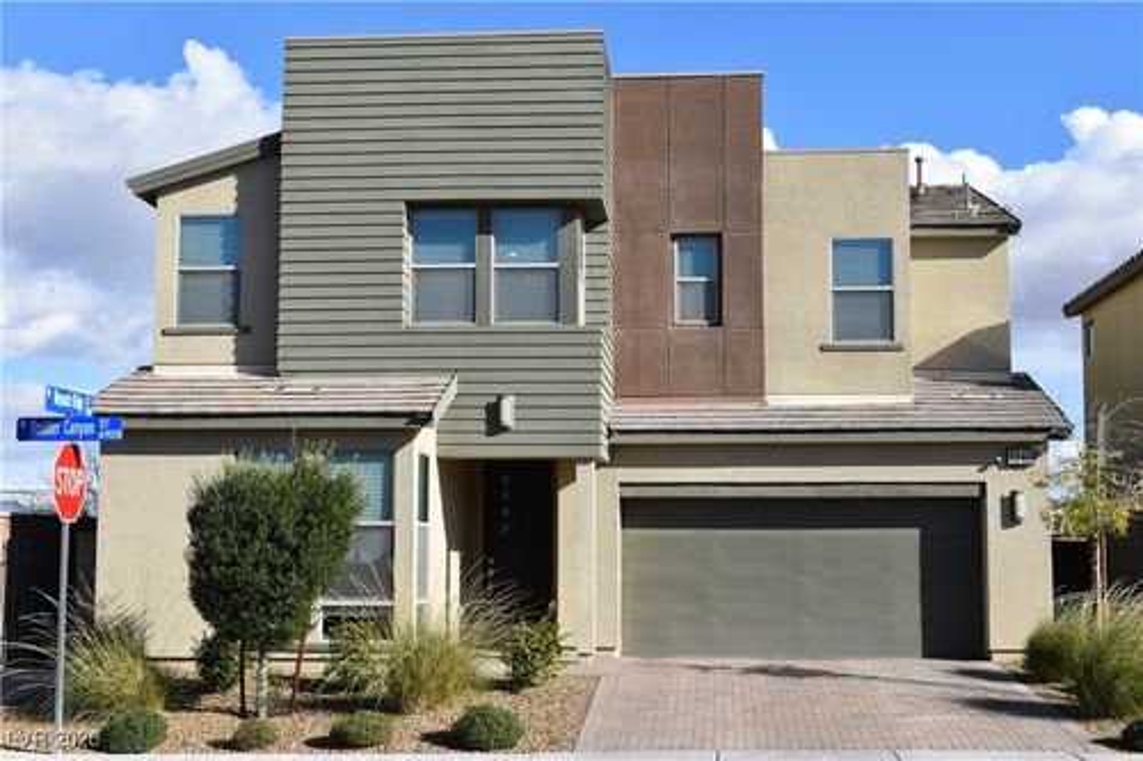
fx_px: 1619
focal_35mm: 51
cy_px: 380
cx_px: 572
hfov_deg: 38.9
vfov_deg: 26.5
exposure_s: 1/400
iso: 200
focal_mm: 34
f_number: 10
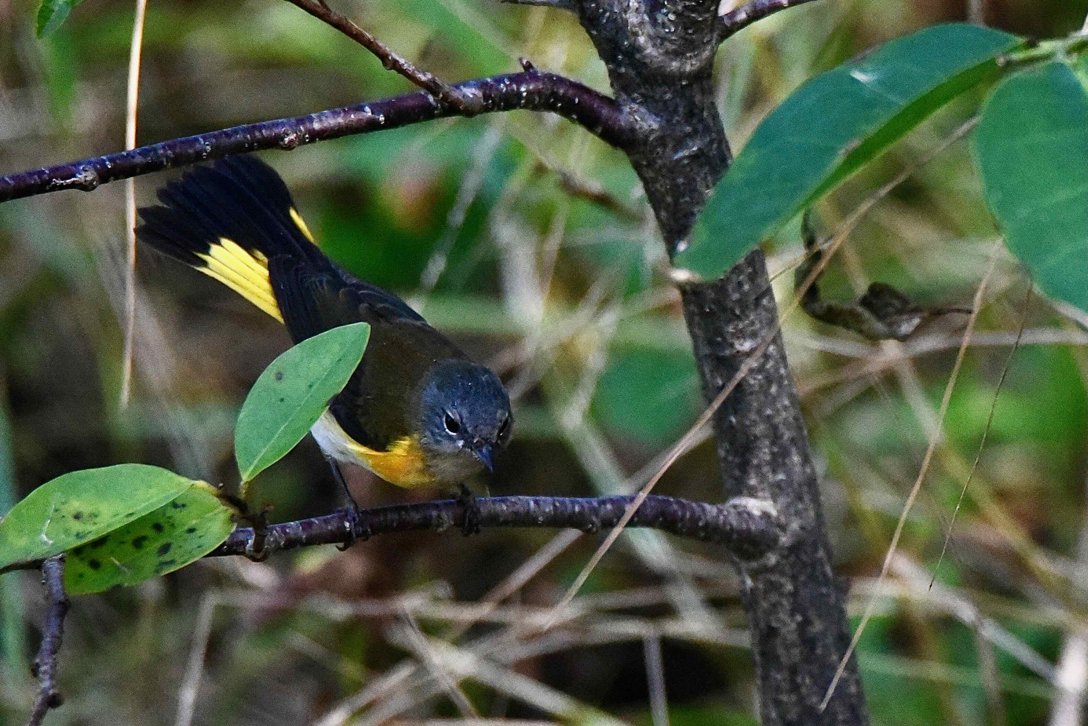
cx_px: 544
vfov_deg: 2.3
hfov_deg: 3.4
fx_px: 18140
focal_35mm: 600
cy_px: 363
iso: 8000
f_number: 7.1
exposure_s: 1/3200
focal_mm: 600
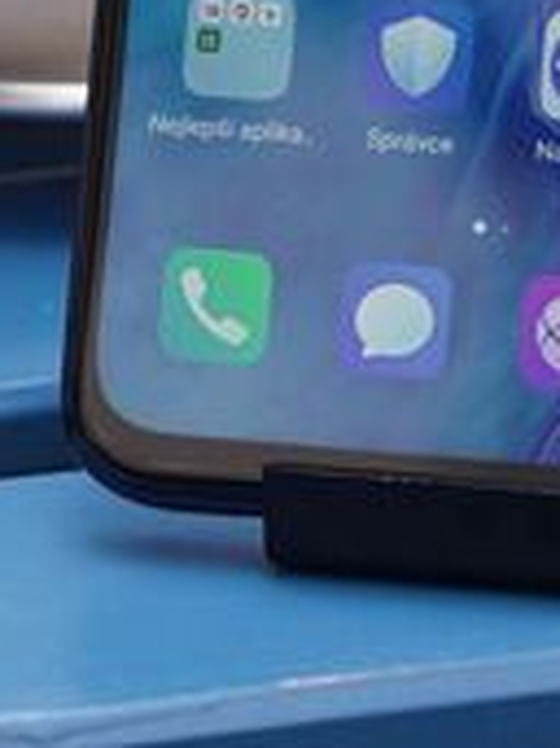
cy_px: -385
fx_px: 5226
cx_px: 499
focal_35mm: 242
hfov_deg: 6.1
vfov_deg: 8.0
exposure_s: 1/160
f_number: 4
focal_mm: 52
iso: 200
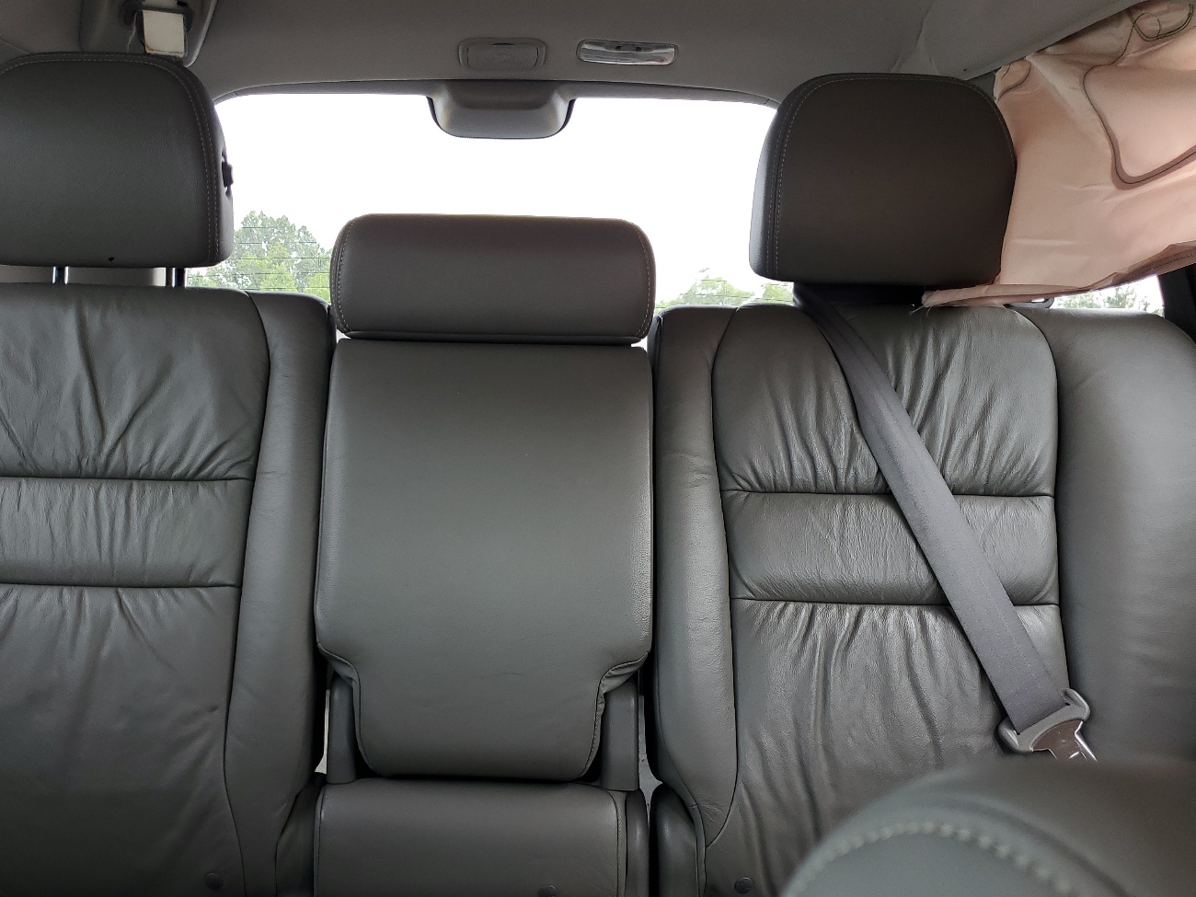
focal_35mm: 32
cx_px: 491
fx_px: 1106
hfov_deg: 56.5
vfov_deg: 44.0
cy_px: 524
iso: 50
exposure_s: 1/132
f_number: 1.5
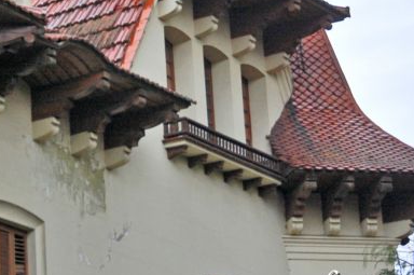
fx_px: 2228
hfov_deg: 10.6
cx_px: 130
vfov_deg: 7.0
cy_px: 33
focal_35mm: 194
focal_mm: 62
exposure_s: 1/40
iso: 400
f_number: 5
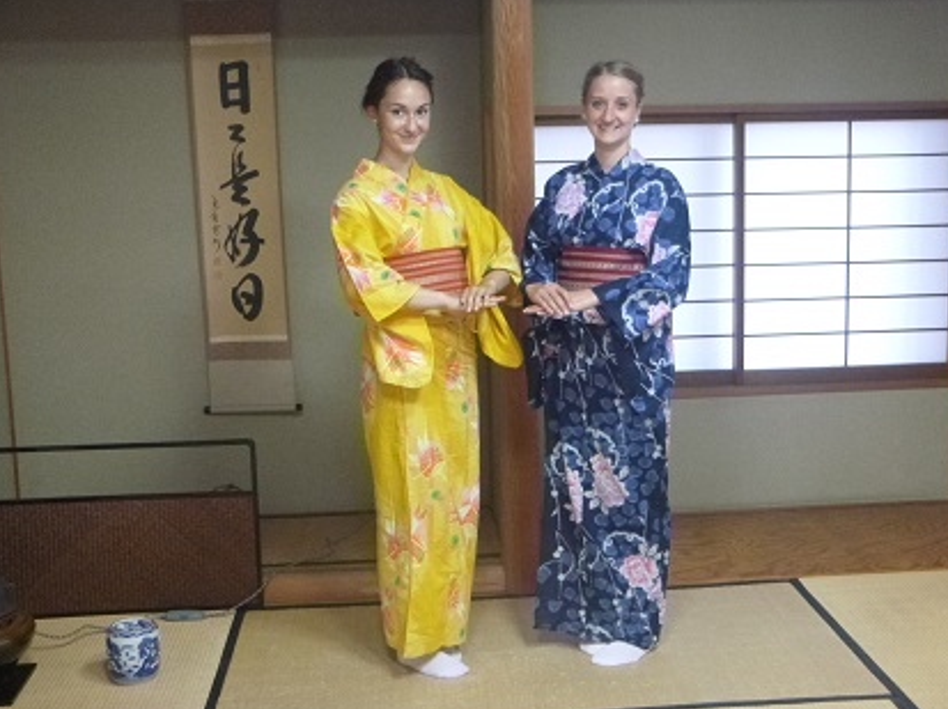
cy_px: 336
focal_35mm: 48
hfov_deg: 39.7
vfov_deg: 30.2
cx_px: 498
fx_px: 1313
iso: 800
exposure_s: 1/15
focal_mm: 7.9
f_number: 4.7
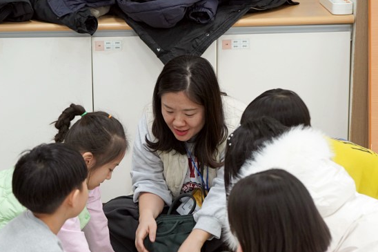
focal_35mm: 115
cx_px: 170
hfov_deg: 17.8
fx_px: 1207
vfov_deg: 11.9
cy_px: 193
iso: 2000
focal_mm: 70
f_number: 4
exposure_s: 1/160
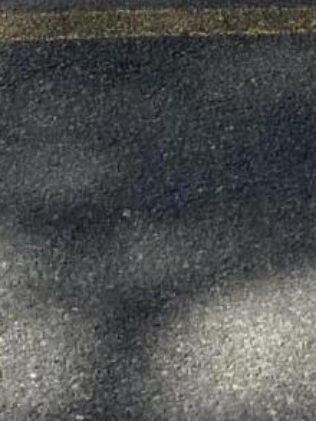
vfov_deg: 8.5
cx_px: -46
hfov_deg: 7.5
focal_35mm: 198
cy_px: -793
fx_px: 2408
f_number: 1.8
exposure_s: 1/691
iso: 16
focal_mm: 3
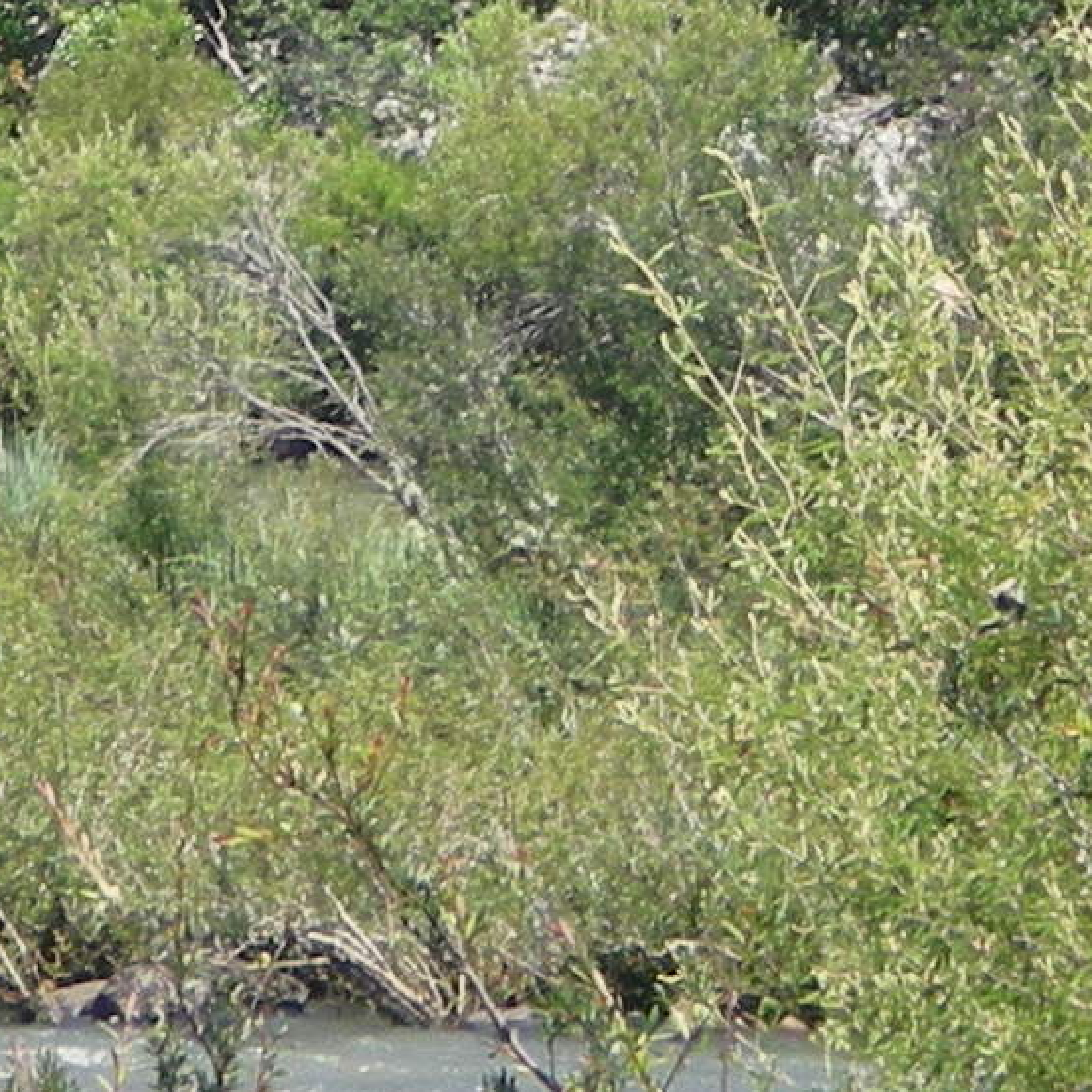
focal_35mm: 560
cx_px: -531
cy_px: -586
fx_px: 19987
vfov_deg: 3.1
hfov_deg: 3.1
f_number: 5.9
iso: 66
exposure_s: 1/131
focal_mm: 18.9
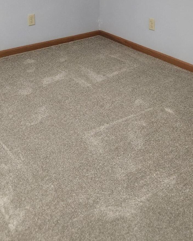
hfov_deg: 29.6
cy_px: -2
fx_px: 364
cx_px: 113
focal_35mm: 51
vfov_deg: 33.4
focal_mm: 5.4
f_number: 1.8
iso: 200
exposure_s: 1/180
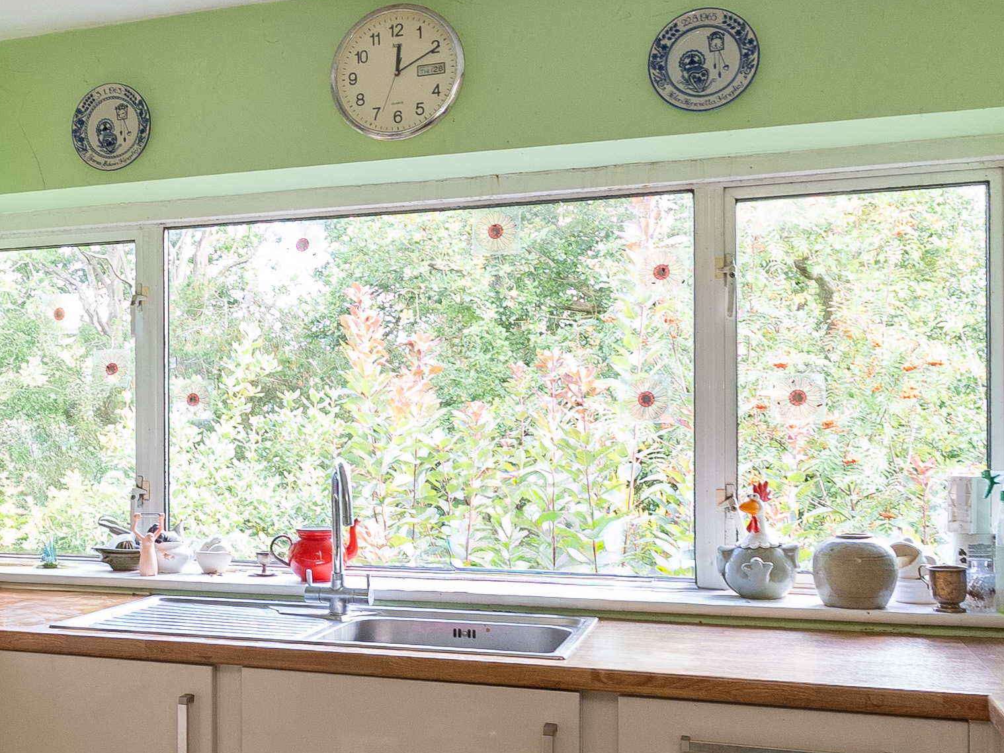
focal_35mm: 43
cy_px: 423
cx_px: 196
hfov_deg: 41.9
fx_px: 1247
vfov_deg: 33.5
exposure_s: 1/15
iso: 800
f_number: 7.1
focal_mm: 16
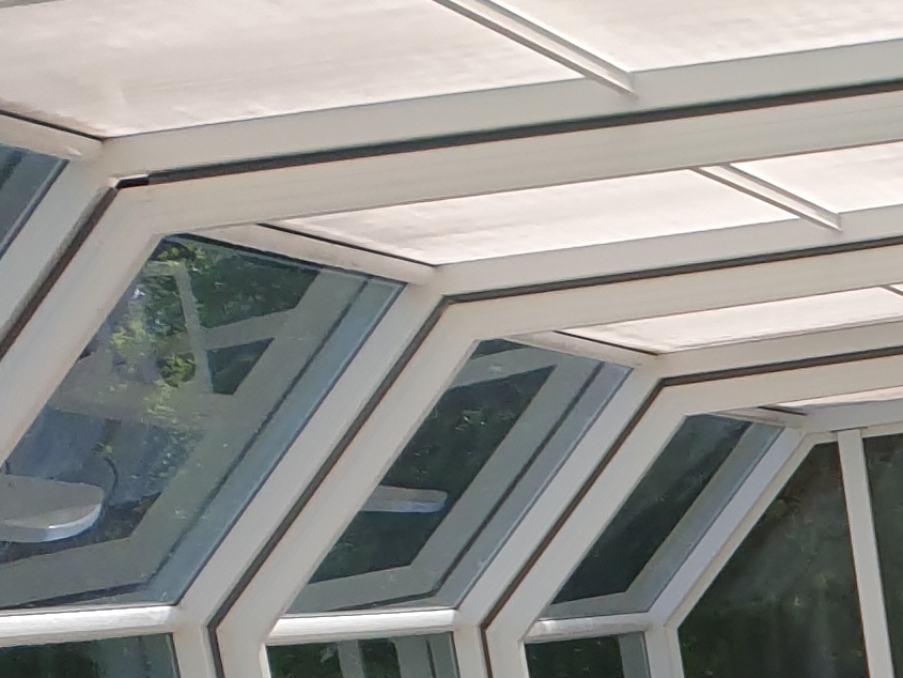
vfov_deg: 10.8
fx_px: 3235
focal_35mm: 124
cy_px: 1420
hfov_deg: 12.6
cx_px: 2123
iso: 50
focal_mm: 4.3
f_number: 2.4
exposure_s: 1/1212
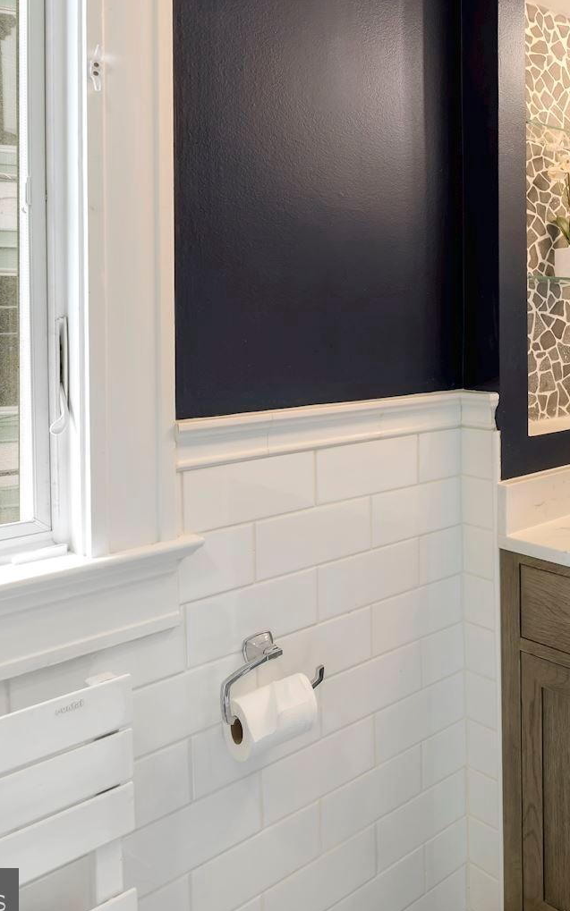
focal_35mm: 28
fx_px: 696
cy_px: 336
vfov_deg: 65.4
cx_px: 720
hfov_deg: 33.8
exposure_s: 1/10
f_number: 8
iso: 200
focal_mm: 14
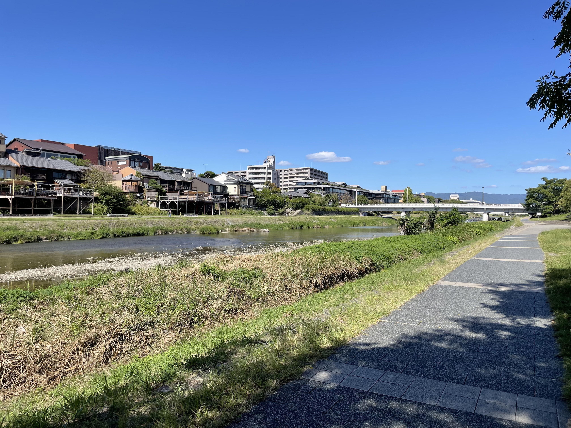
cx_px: 286
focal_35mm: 26
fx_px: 429
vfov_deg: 53.1
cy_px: 214
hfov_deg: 67.3
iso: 32
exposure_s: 1/3205
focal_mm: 4.2
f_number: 1.6
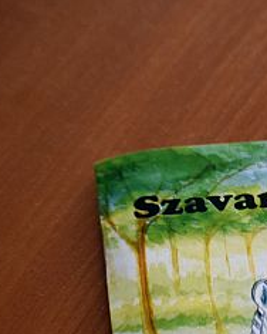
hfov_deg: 5.7
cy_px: 279
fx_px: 2657
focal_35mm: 269
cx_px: 388
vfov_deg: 7.2
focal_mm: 70
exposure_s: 1/125
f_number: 4.5
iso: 1100
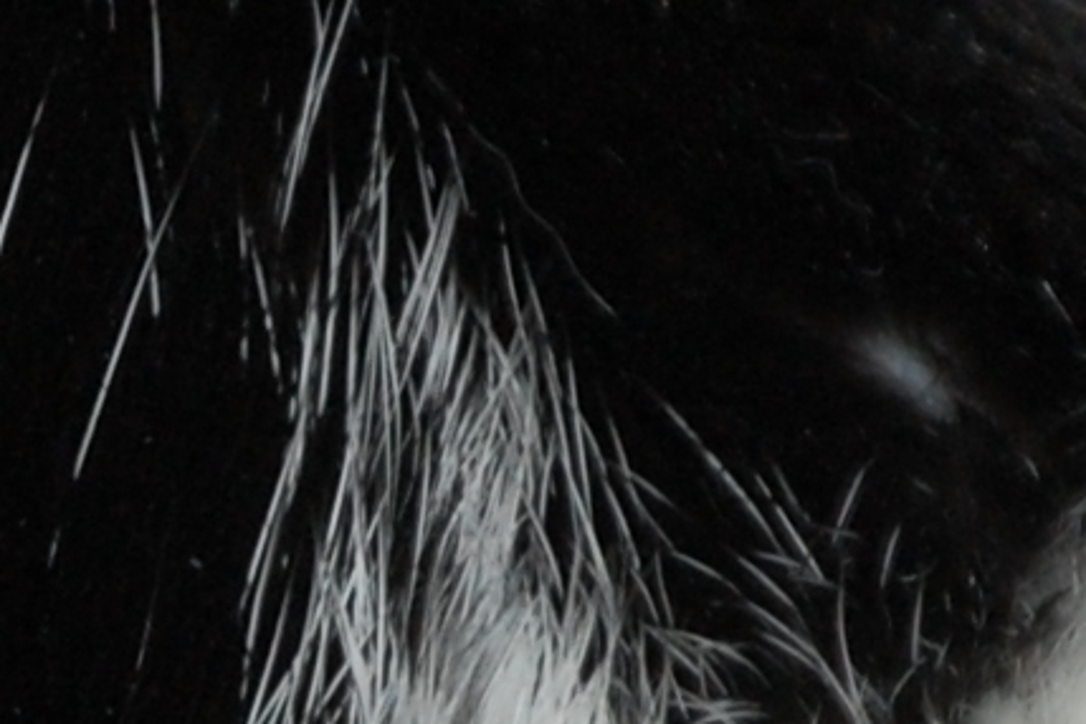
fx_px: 45955
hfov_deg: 1.4
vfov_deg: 0.9
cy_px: 1157
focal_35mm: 1524
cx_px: 48
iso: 400
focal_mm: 145
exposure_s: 1/60
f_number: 5.3
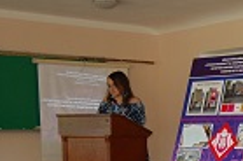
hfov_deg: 19.5
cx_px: 285
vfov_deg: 13.2
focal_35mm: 99
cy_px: 218
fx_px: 670
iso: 400
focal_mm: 23
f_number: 3.8
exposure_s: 1/60
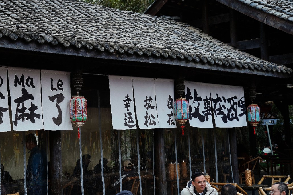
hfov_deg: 29.5
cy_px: 97
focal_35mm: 68
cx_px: 99
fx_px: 553
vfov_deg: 20.0
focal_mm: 50
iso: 160
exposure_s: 1/80
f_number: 4
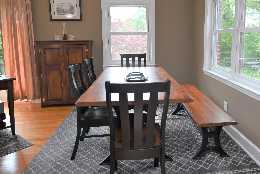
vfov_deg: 42.0
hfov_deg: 59.8
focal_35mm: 31
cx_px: 156
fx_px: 224
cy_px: 65
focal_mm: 24
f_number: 4
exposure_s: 1/125
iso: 400
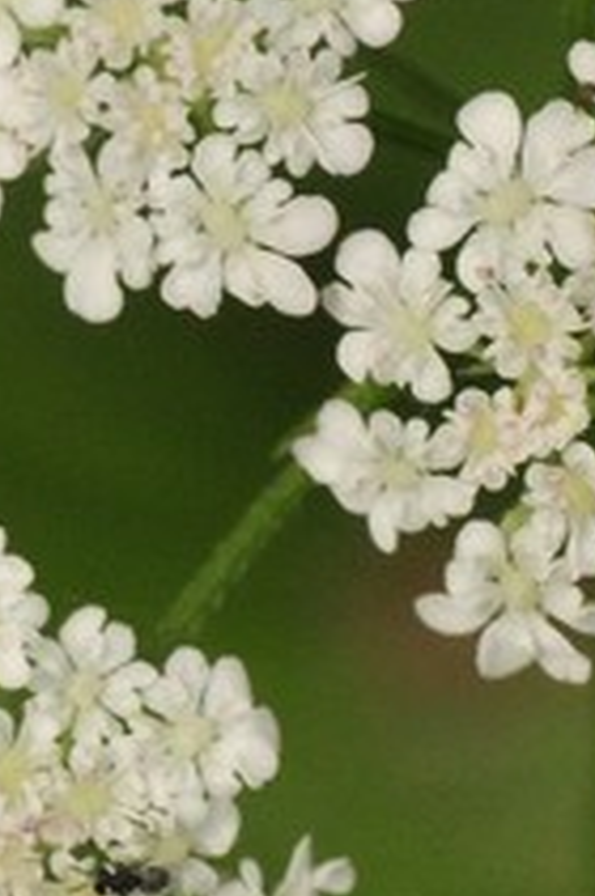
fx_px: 14152
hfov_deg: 2.4
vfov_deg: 3.6
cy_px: 79
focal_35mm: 569
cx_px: 183
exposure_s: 1/250
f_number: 16
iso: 400
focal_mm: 100
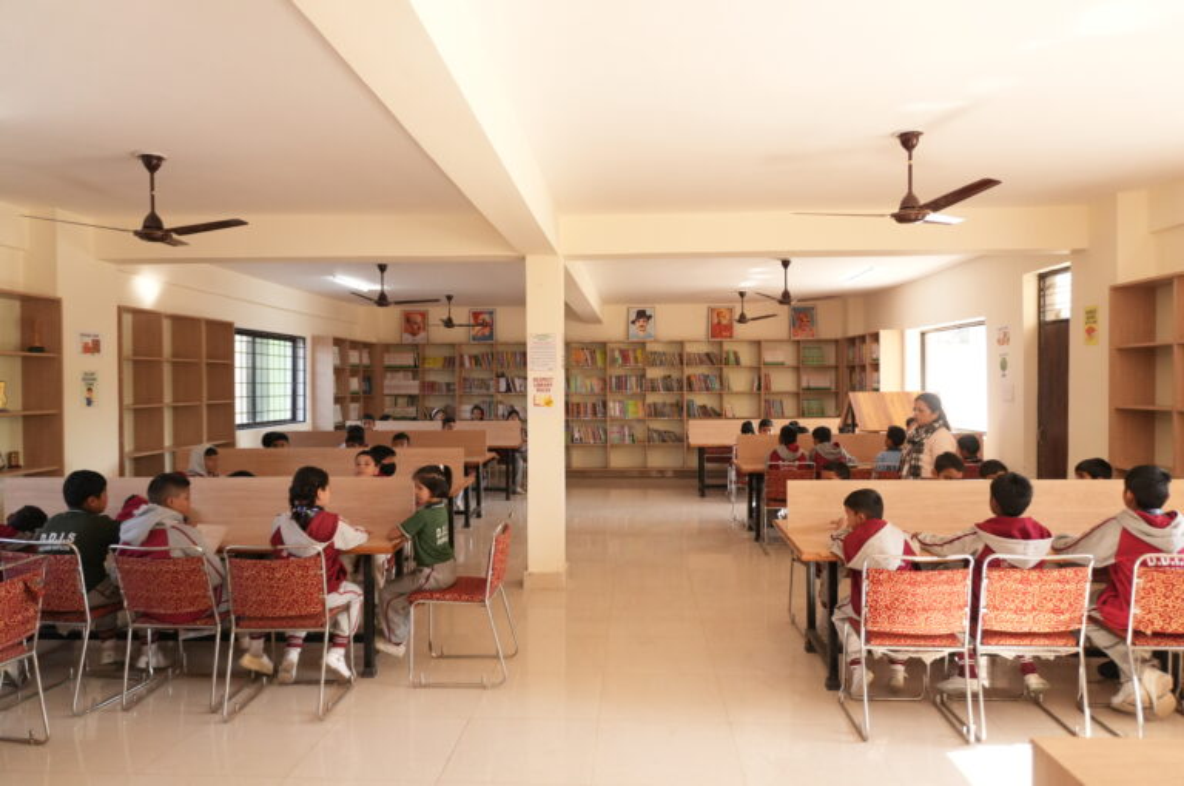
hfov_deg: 73.8
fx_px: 788
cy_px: 393
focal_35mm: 24
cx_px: 592
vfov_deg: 53.0
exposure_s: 1/400
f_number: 3.5
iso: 1600
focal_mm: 16
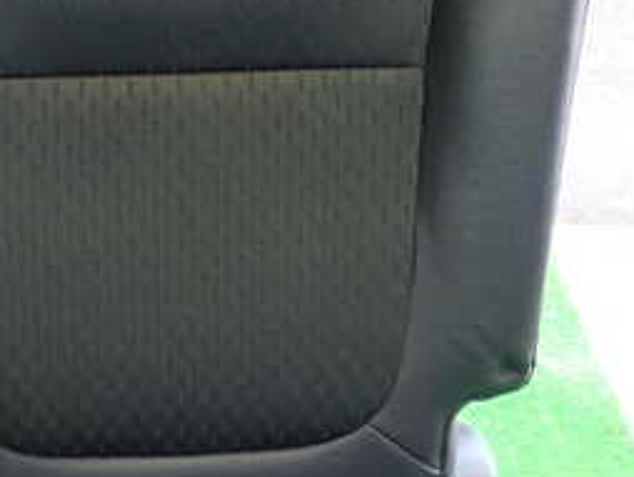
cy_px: 187
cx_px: 130
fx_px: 1082
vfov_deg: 24.8
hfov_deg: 31.8
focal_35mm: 59
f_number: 2
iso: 500
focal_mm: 4.5
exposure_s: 1/30
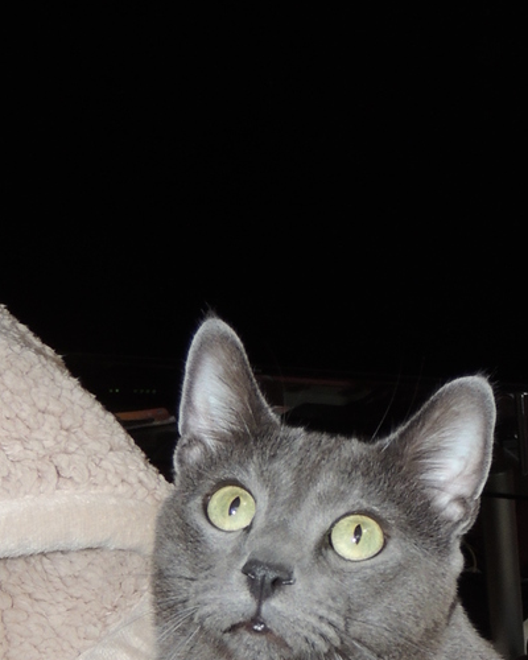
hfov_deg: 15.2
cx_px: 503
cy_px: 722
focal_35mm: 100
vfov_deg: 18.5
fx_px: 1953
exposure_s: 1/30
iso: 200
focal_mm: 7.1
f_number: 3.3
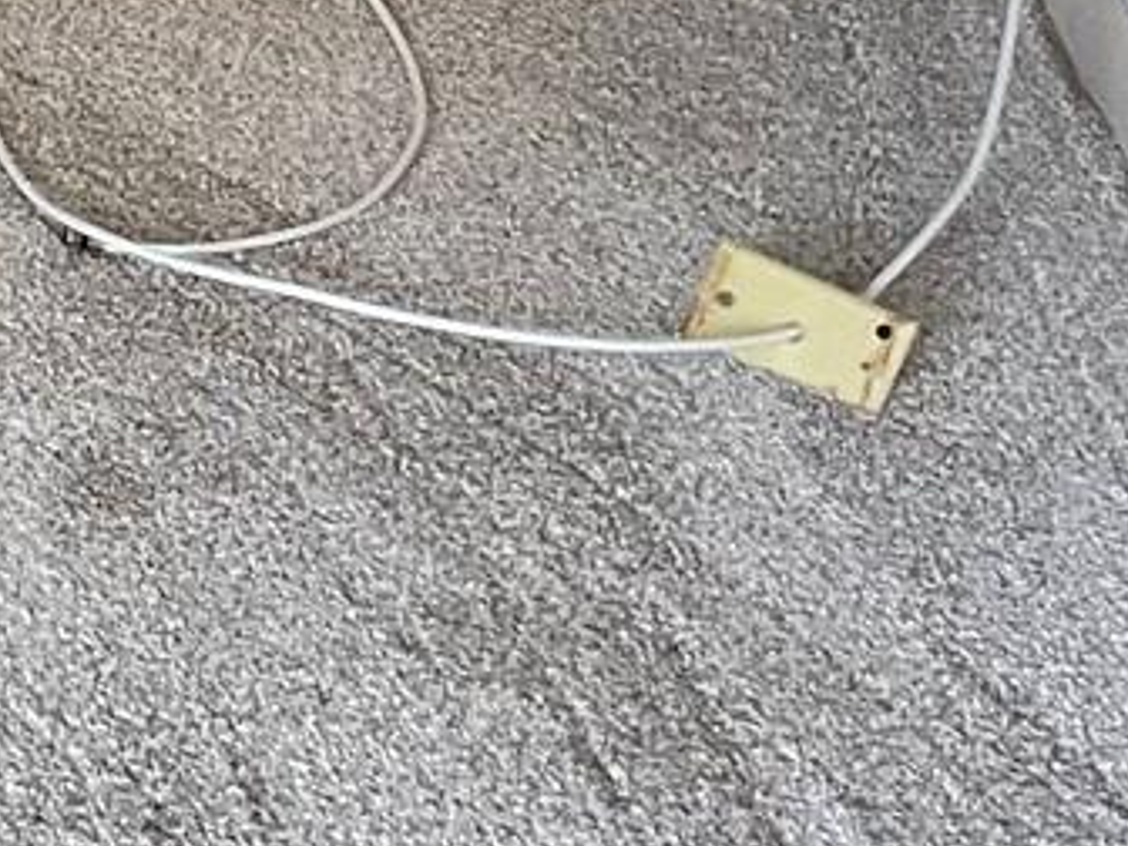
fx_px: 3878
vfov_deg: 11.1
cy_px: -930
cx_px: -1202
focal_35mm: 119
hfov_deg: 13.8
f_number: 1.6
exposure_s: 1/60
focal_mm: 5.1
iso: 500
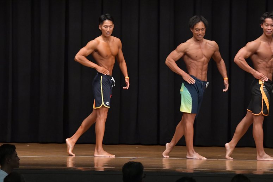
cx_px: 136
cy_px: 91
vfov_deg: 6.3
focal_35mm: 217
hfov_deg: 9.5
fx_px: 1645
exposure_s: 1/400
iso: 6400
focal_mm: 145
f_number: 5.6
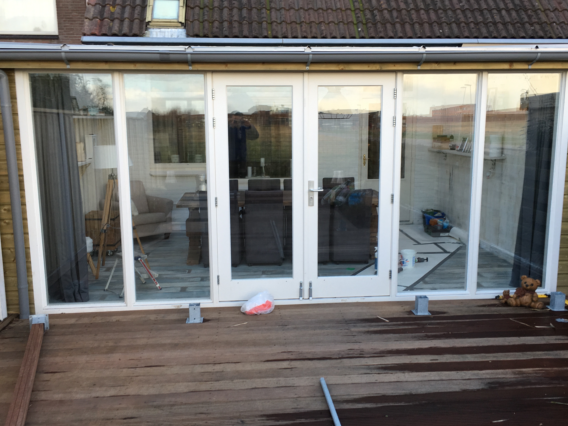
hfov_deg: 51.3
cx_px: 293
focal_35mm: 36
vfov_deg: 39.6
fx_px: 591
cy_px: 229
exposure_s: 1/104
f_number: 2.2
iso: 25
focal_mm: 4.15
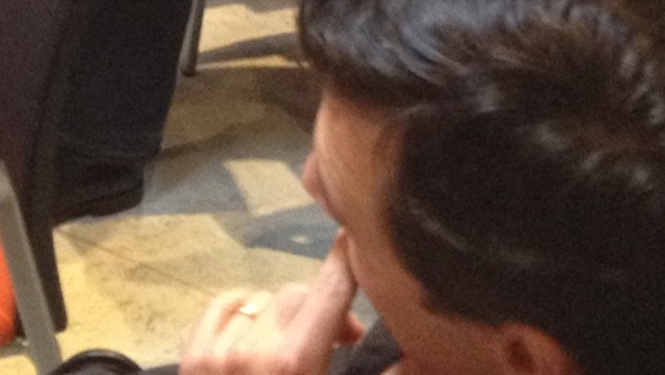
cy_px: -577
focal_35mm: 146
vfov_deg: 7.7
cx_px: 11
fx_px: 2575
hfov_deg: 14.5
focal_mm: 4.28
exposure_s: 1/20
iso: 250
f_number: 2.4
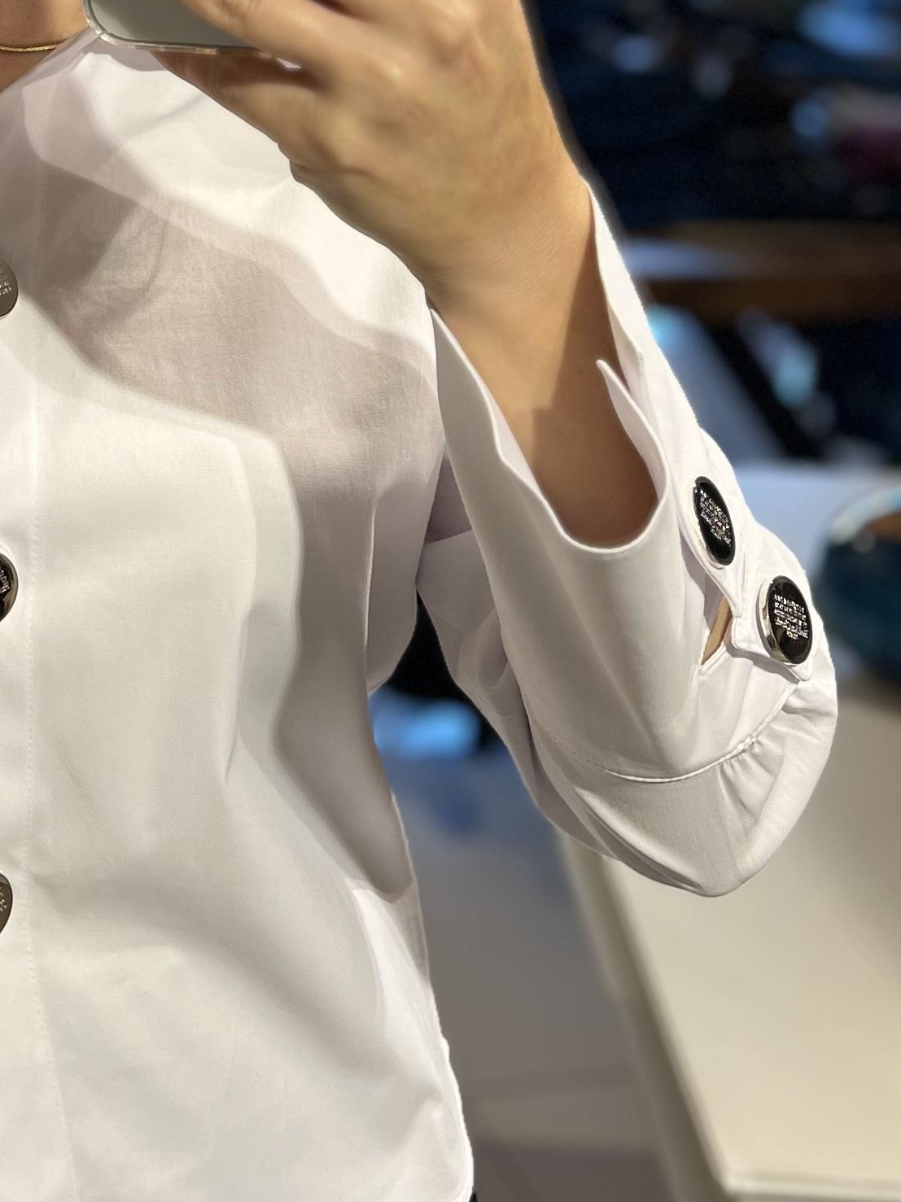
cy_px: 59
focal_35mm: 71
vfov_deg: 26.2
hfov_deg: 20.1
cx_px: -5
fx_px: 2465
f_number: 1.5
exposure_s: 1/106
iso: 32
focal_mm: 5.7
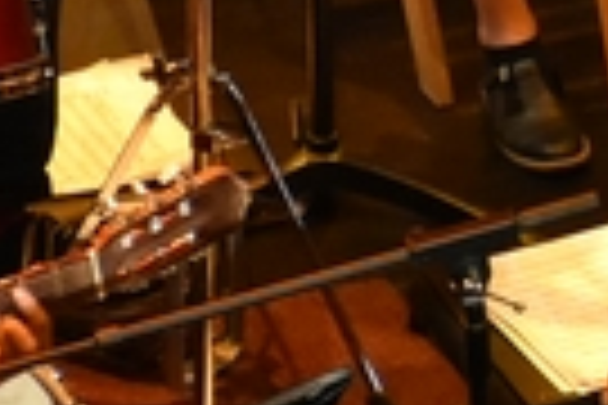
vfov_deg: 1.7
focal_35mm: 800
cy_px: -302
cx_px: 2000
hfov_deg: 2.5
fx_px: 13510
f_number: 5.3
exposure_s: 1/125
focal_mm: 80
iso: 2800
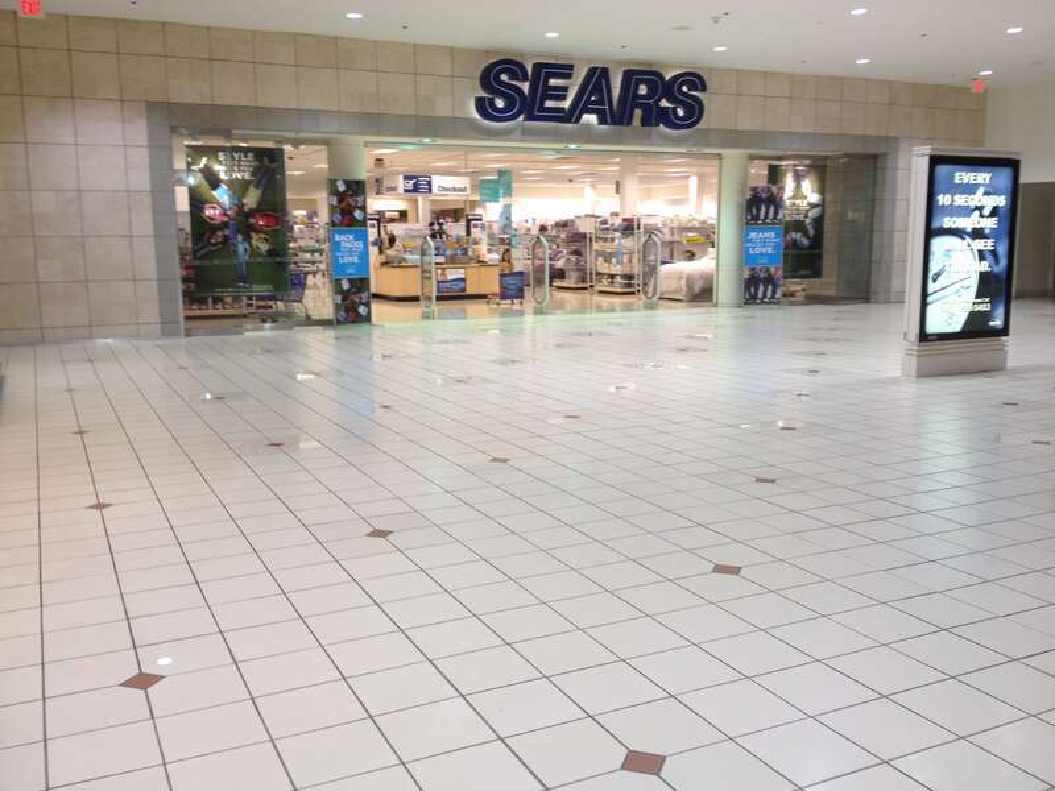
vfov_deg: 40.7
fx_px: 1067
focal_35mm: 35
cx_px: 528
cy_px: 396
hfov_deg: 52.6
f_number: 2.4
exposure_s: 1/30
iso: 80
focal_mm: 4.28
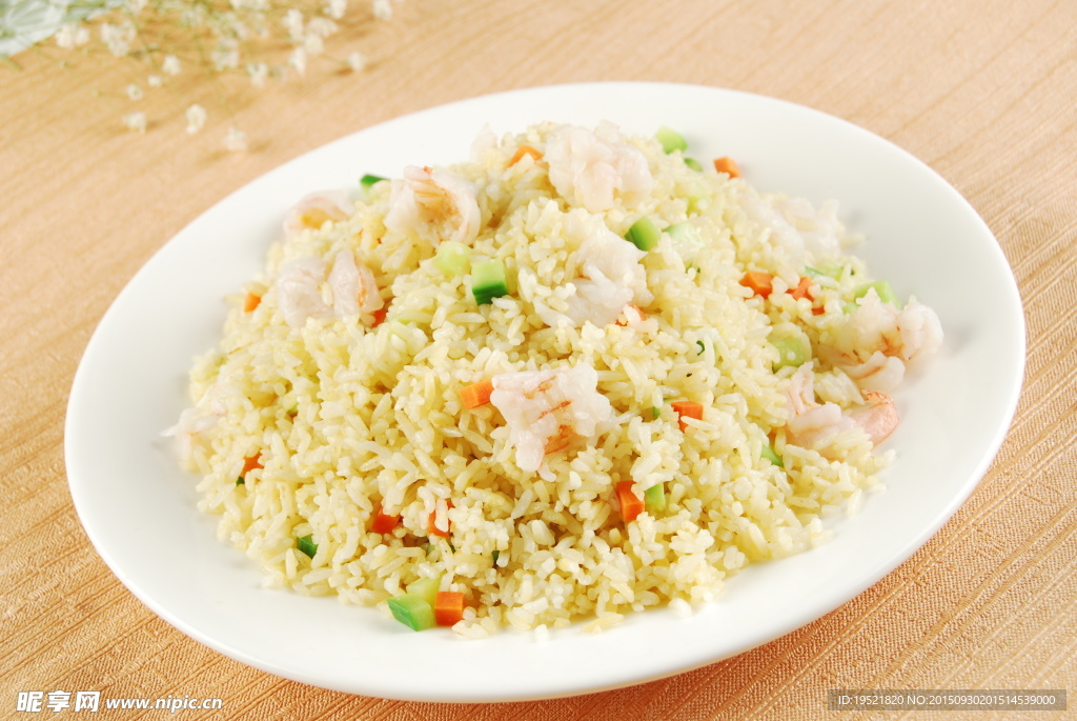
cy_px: 360
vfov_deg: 21.6
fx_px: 1887
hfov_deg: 31.9
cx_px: 538
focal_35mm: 63
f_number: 9
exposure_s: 1/100
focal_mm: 42
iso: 100
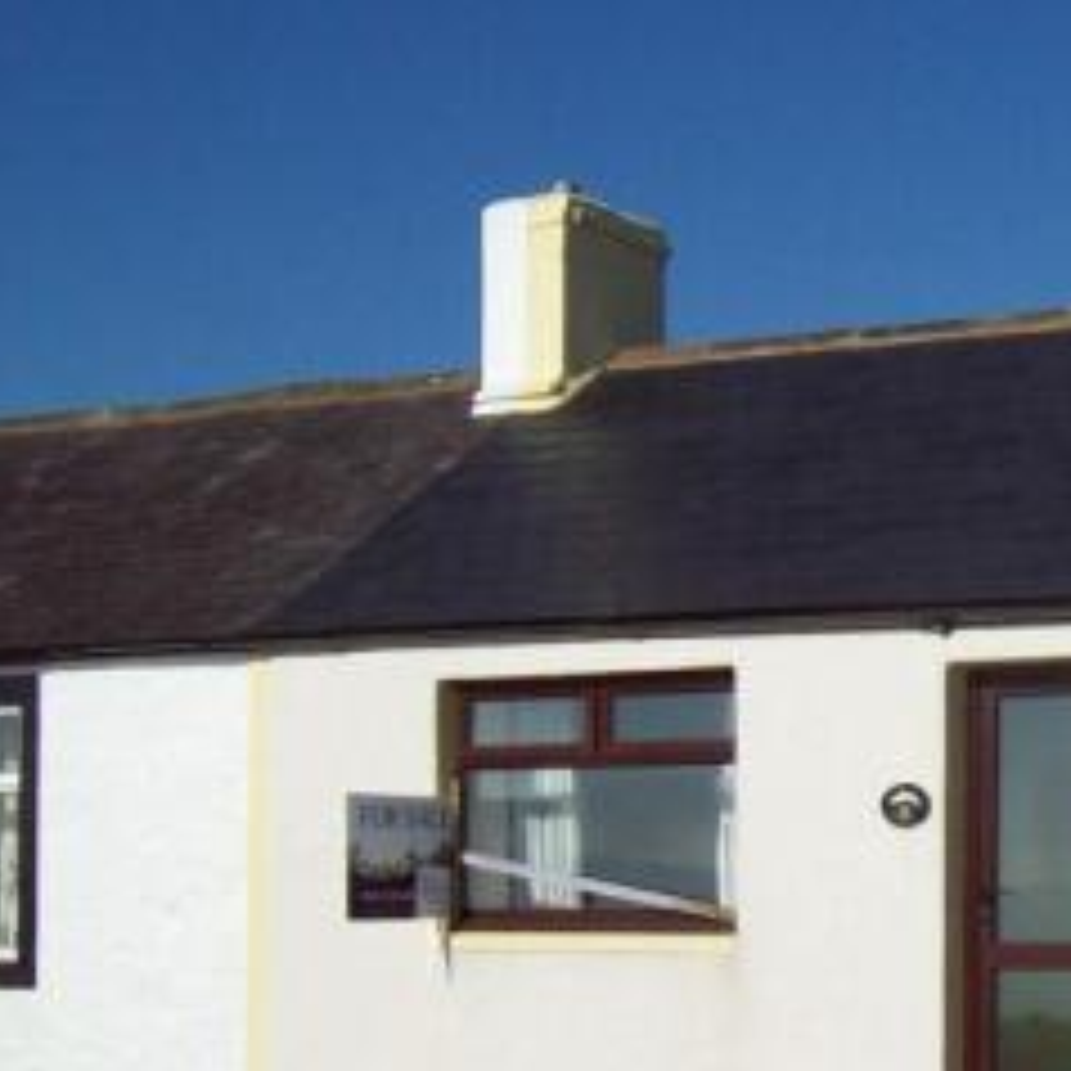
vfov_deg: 22.1
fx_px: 2730
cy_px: 691
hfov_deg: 21.0
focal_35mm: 78
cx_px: 1199
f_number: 4.8
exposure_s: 1/1401
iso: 80
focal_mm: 6
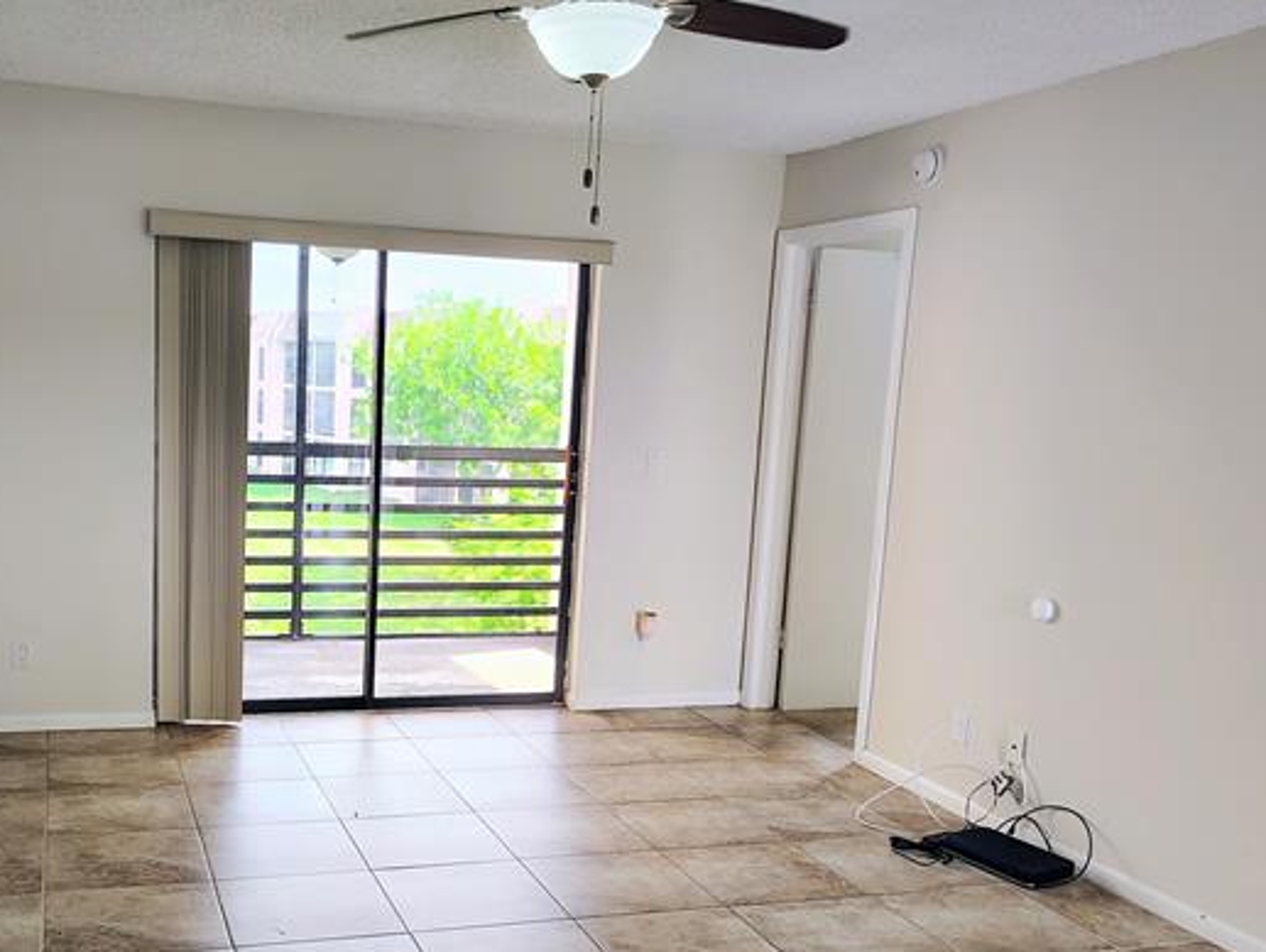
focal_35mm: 37
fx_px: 1355
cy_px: 612
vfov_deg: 38.4
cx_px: 449
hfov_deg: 49.4
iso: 569
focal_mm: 5.56
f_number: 1.8
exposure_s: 1/120
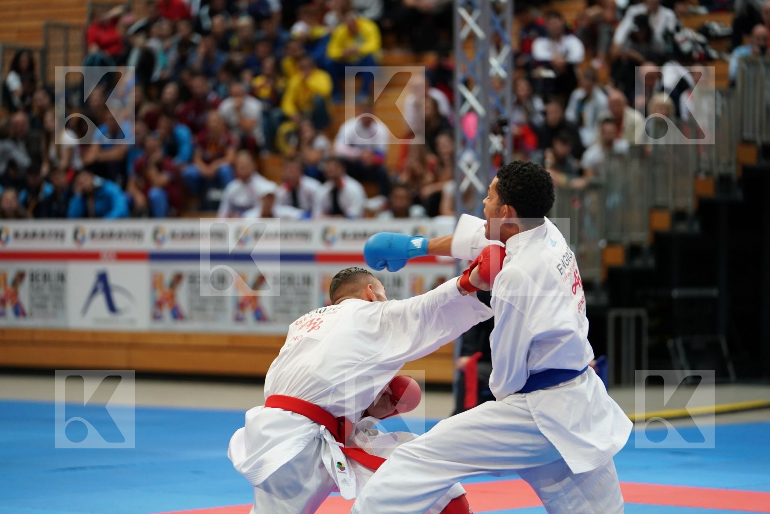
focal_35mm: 133
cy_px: 257
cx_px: 385
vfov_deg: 10.3
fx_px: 2844
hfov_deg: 15.4
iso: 2000
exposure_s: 1/1000
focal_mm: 133
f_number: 2.8
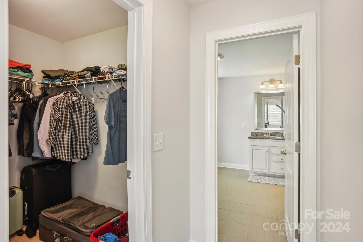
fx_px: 181
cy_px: 121
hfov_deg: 90.0
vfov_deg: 67.4
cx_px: 182
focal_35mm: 18
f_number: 7.1
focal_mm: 18
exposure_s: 1/30
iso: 400
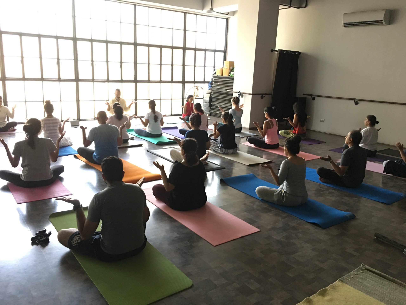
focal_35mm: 29
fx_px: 340
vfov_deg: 48.2
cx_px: 203
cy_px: 152
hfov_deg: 61.7
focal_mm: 4.15
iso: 160
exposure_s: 1/8
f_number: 2.2
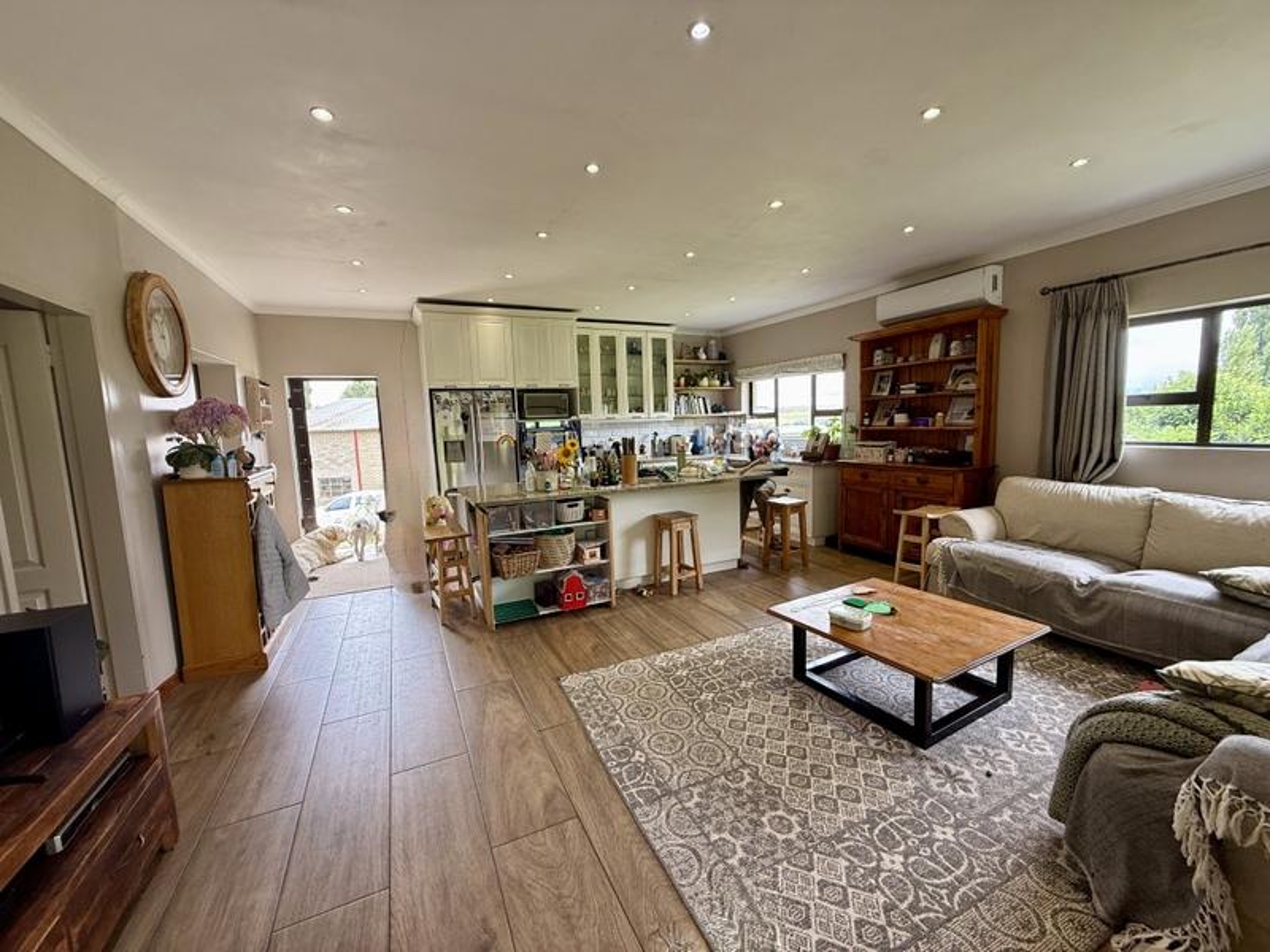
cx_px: 635
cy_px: 476
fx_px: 514
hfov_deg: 102.1
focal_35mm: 14
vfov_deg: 85.7
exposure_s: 1/99
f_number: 2.2
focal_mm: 2.22
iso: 64
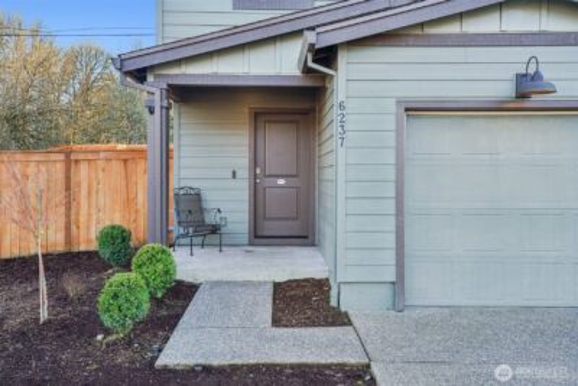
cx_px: 289
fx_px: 562
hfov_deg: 54.4
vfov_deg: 37.9
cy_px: 193
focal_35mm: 35
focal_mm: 35
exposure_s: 1/50
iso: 400
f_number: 8
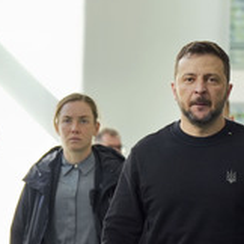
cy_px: 217
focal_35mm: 343
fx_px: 2735
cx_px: 307
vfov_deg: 5.1
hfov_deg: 5.1
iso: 800
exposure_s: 1/250
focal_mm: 97
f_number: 5
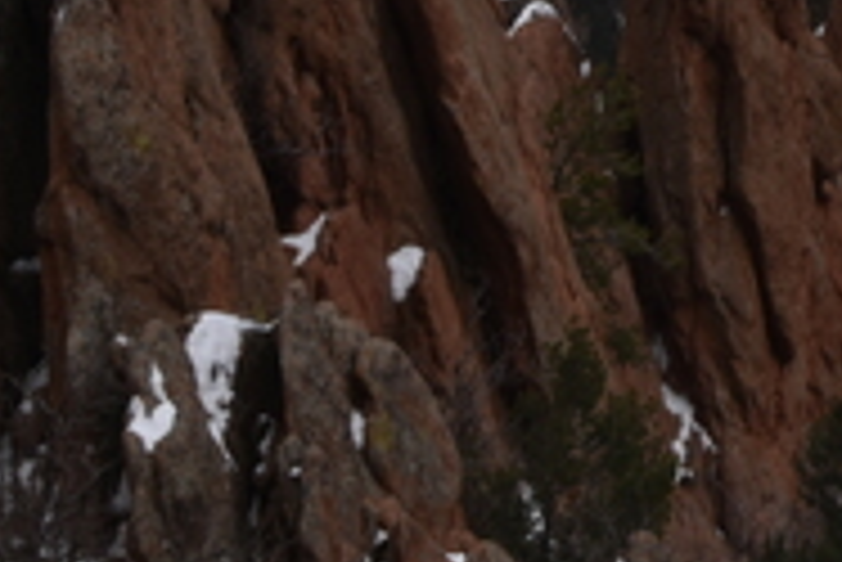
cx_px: 1914
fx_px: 11235
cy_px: -895
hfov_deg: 4.2
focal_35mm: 480
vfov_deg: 2.8
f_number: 10
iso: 100
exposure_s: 1/500
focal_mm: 70
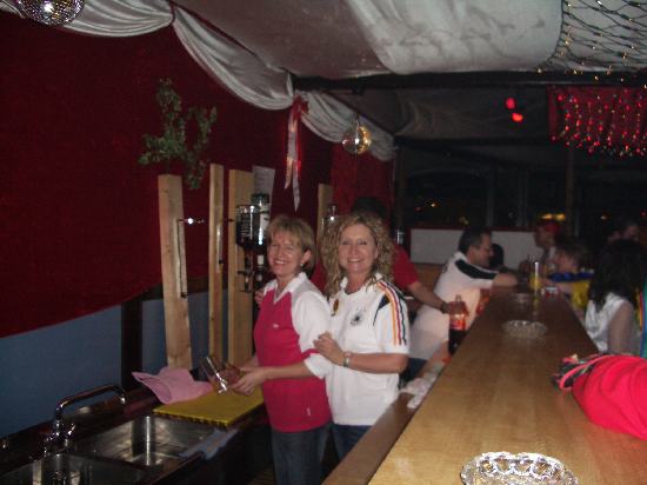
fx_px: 654
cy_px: 242
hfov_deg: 52.6
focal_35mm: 35
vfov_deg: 40.7
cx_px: 324
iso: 200
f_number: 2.6
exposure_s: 1/60
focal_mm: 5.8
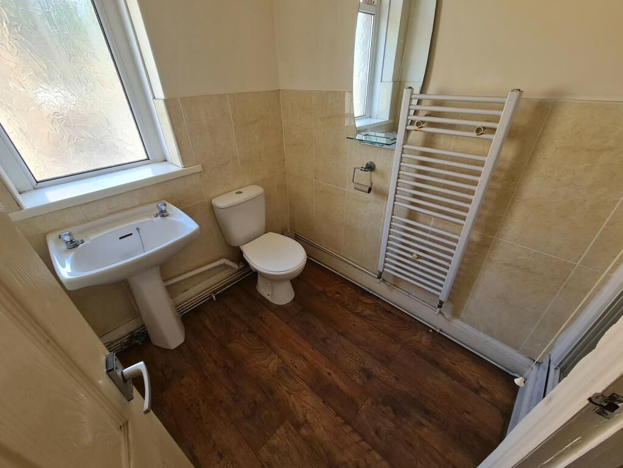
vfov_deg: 89.9
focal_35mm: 13
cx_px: 312
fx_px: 234
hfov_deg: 106.2
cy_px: 234
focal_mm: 2.2
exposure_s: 1/50
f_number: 2.2
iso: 64
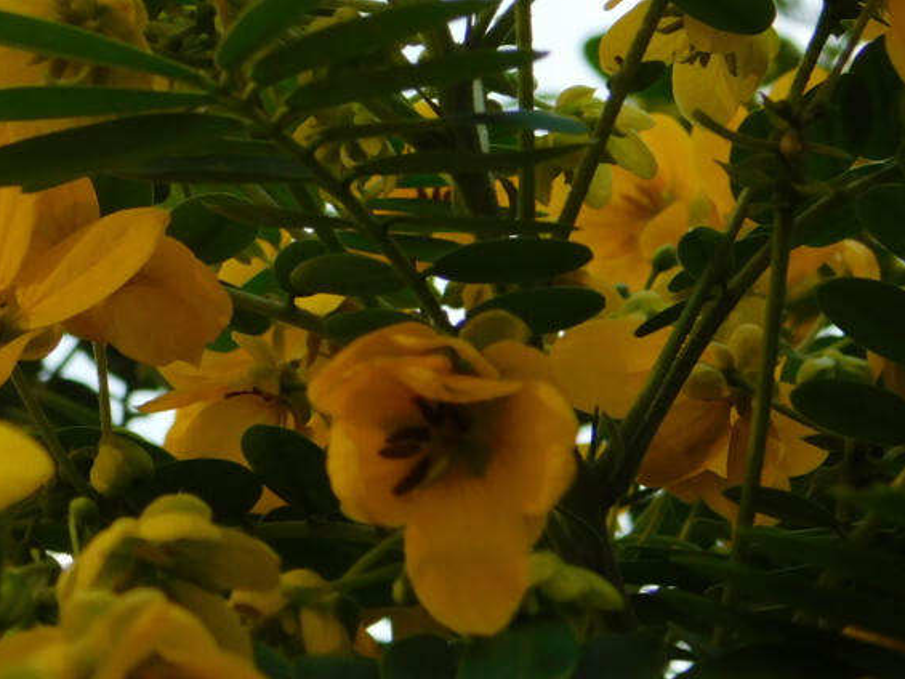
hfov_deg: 11.5
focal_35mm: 170
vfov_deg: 8.7
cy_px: 16
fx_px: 4445
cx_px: -16
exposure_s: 1/320
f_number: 4.4
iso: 125
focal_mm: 14.2
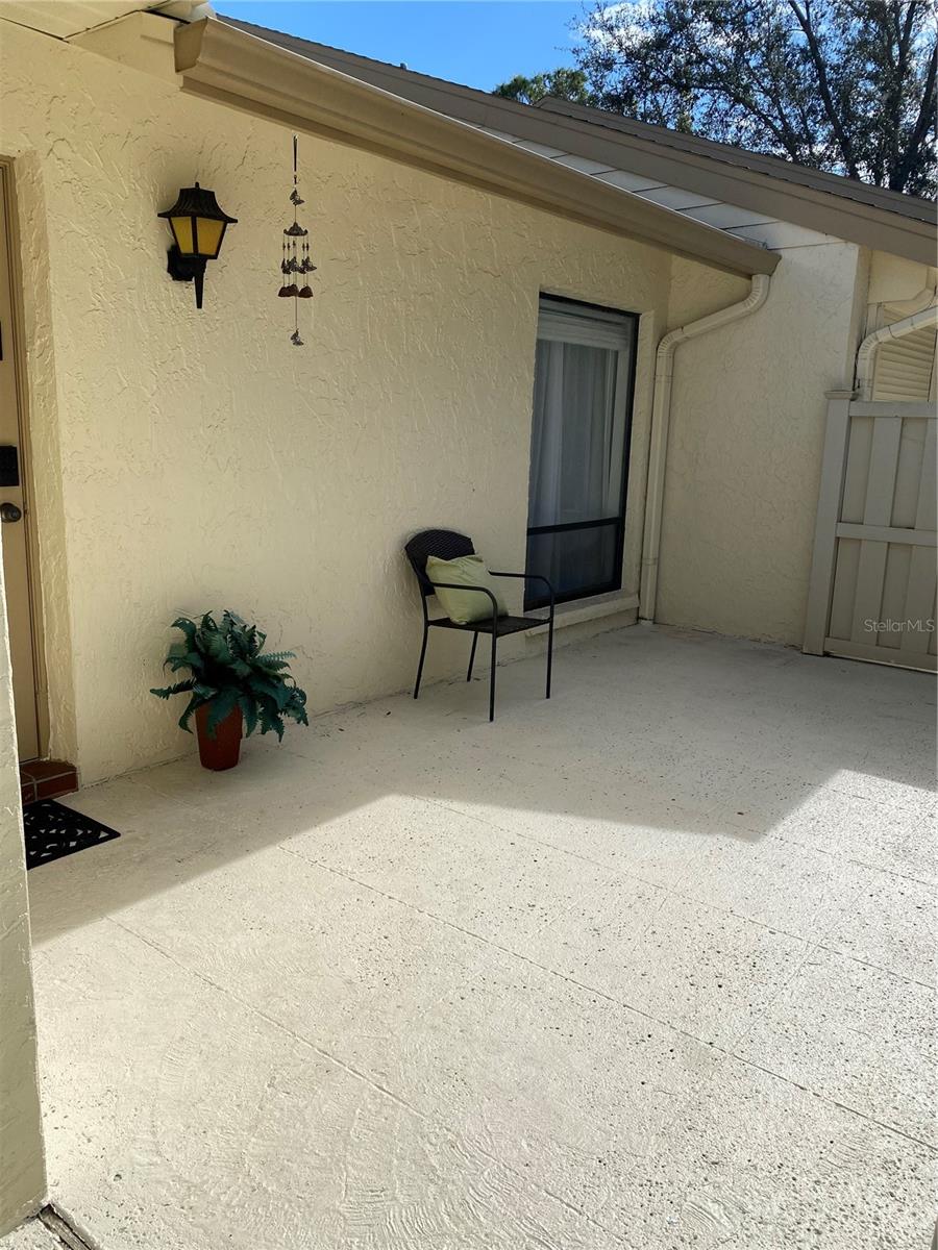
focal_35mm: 26
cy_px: 625
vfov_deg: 67.3
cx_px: 469
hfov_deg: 53.1
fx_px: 939
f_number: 1.8
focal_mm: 4.25
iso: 32
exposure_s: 1/4444
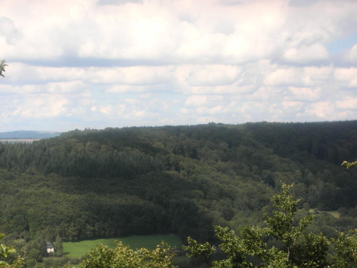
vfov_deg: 14.9
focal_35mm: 99
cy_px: 170
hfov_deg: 19.8
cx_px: 123
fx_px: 1021
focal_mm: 12.2
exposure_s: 1/303
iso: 50
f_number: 4.4
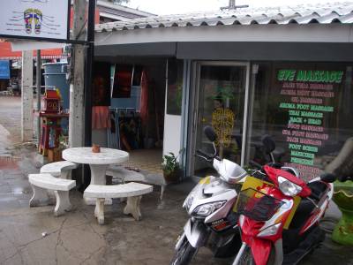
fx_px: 388
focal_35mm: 38
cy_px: 132
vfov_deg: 37.7
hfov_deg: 49.0
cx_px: 176
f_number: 3.3
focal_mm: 6.3
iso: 80
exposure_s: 1/80
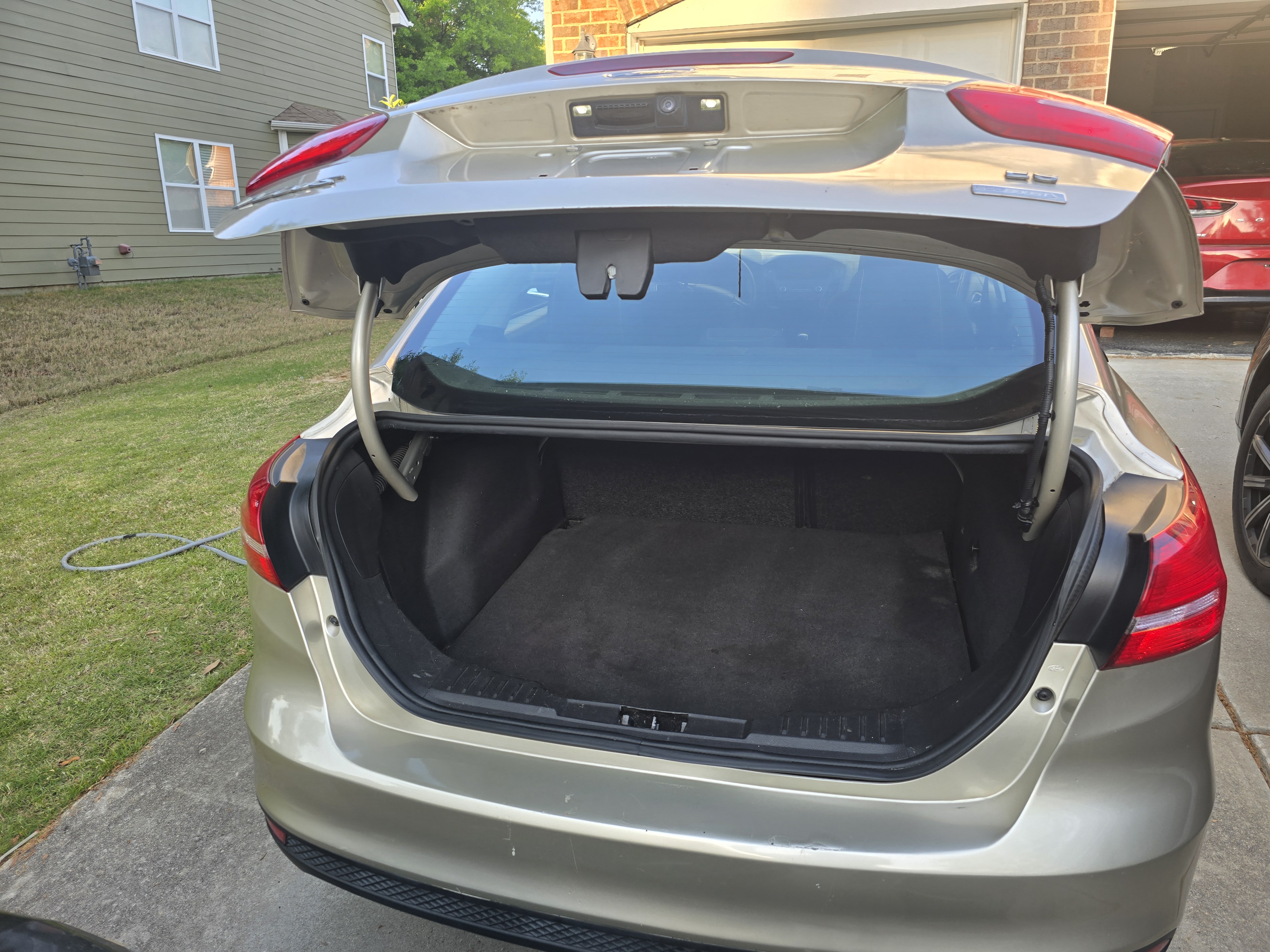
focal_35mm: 23
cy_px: 476
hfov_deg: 73.9
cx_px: 635
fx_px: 844
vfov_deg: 58.9
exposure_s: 1/180
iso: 25
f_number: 1.7
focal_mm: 6.3
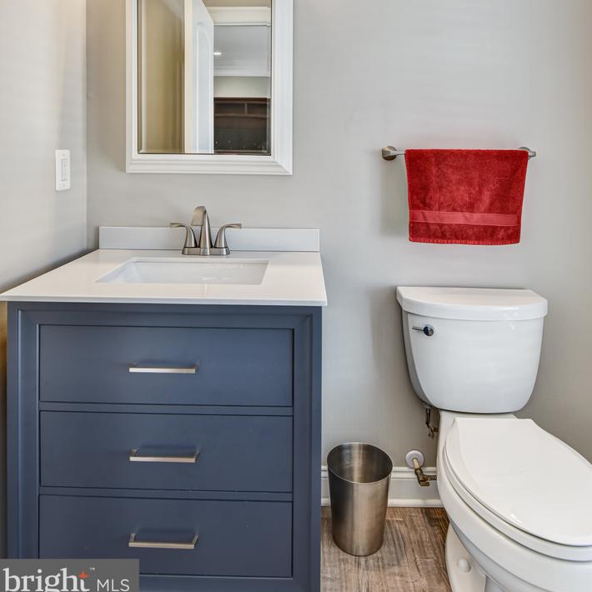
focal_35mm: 22
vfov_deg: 65.9
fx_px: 426
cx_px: 293
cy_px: 157
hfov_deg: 69.6
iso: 400
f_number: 8
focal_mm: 17
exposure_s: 1/50
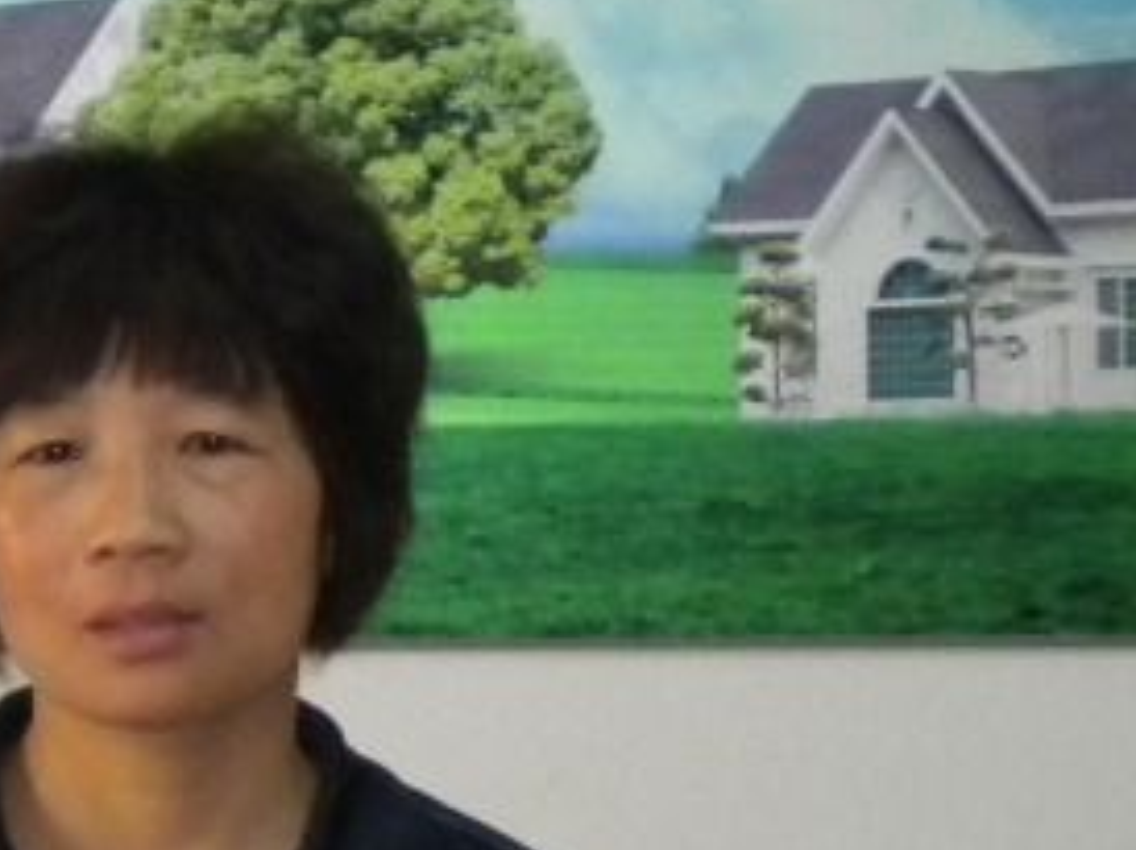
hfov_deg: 14.9
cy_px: 701
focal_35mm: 131
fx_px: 4295
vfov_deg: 11.3
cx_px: 149
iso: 400
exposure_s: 1/30
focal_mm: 6.3
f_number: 3.1
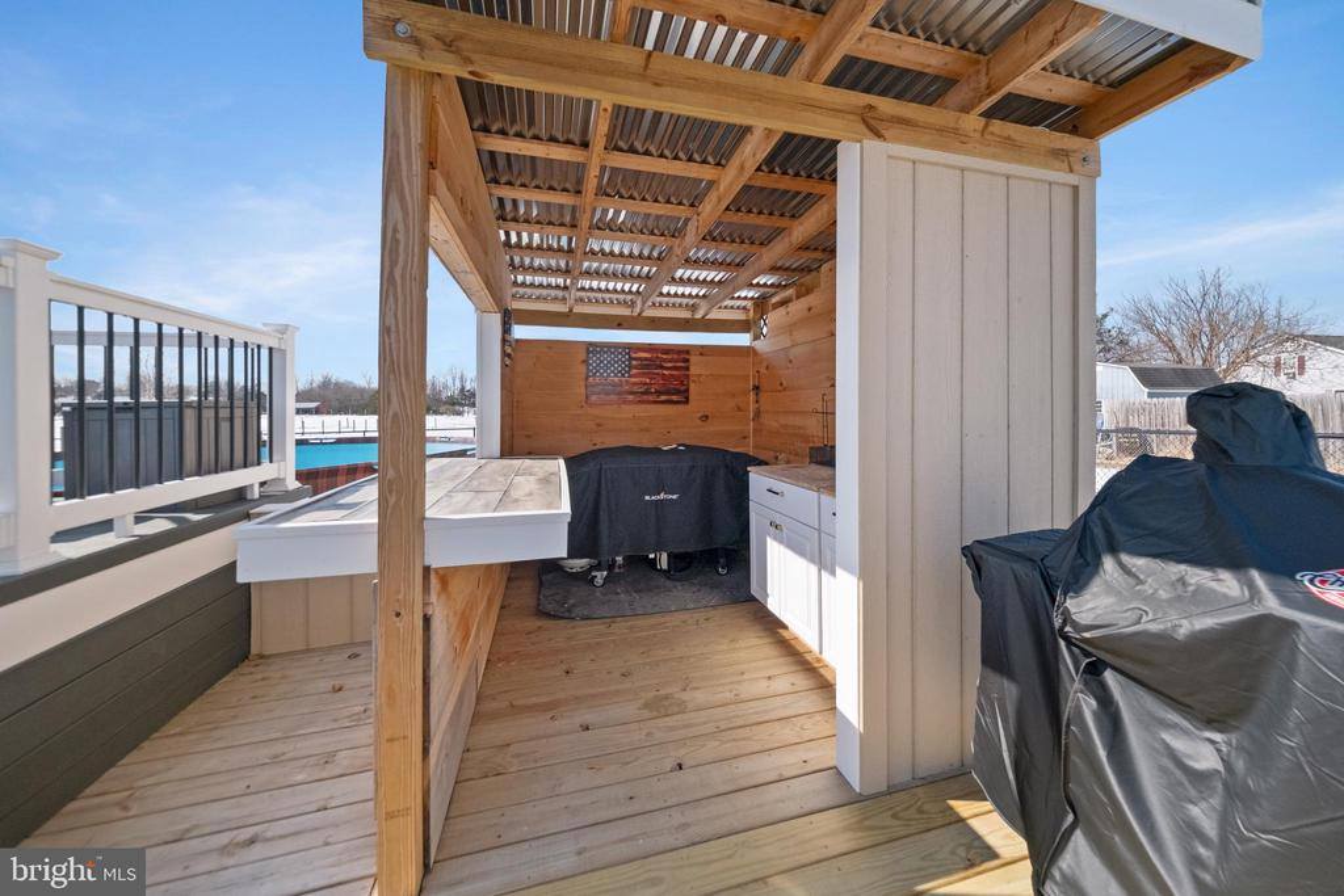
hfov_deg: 112.6
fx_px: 448
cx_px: 672
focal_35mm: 12
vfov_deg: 90.0
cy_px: 448
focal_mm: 8
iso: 640
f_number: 4.5
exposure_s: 1/1800
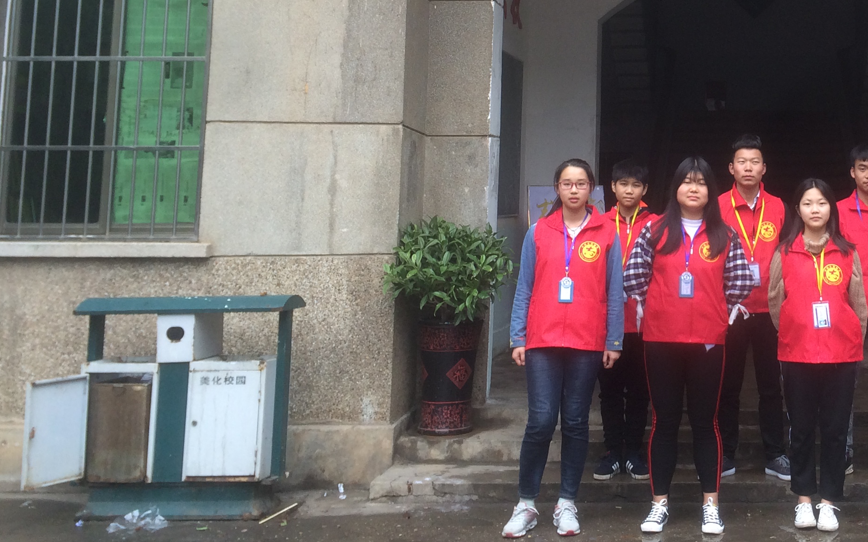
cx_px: 746
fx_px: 1277
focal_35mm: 54
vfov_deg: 23.0
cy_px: 4
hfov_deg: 35.7
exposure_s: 1/120
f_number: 2.2
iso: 50
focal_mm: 4.15
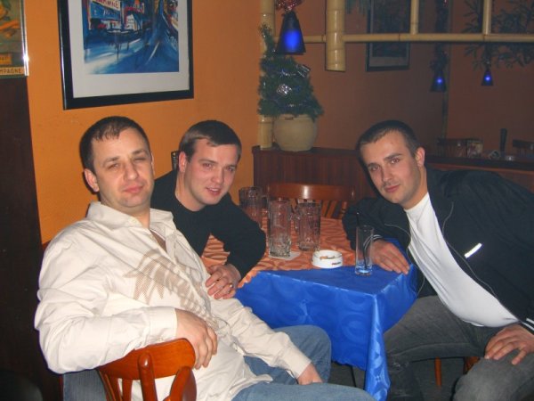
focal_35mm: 38
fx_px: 586
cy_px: 200
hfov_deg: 49.0
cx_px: 267
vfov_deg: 37.7
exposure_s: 1/60
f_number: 2.8
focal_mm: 7.9
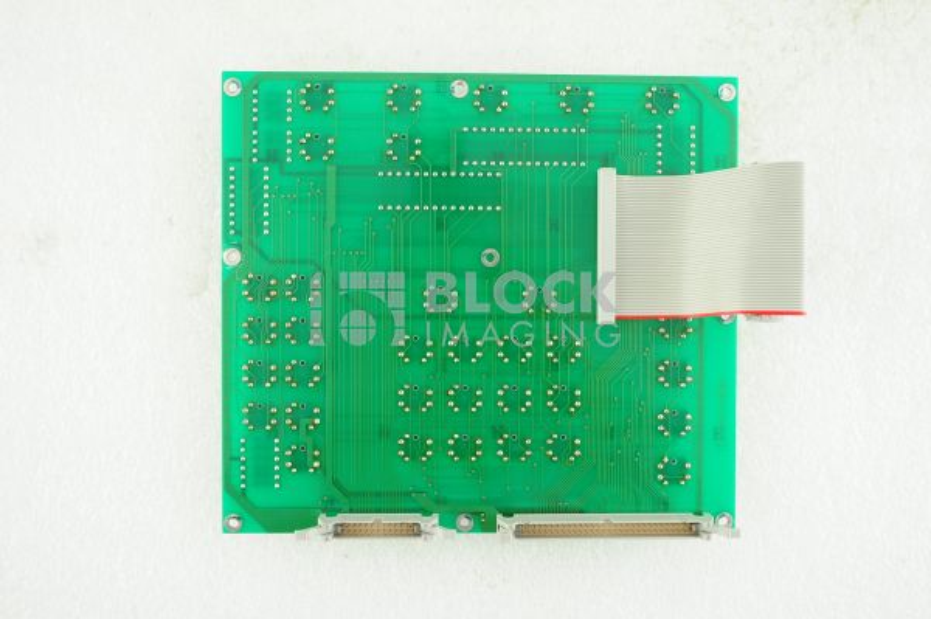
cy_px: 310
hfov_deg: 54.5
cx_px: 466
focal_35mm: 35
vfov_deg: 37.8
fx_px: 904
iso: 1600
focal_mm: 35
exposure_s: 1/125
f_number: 9
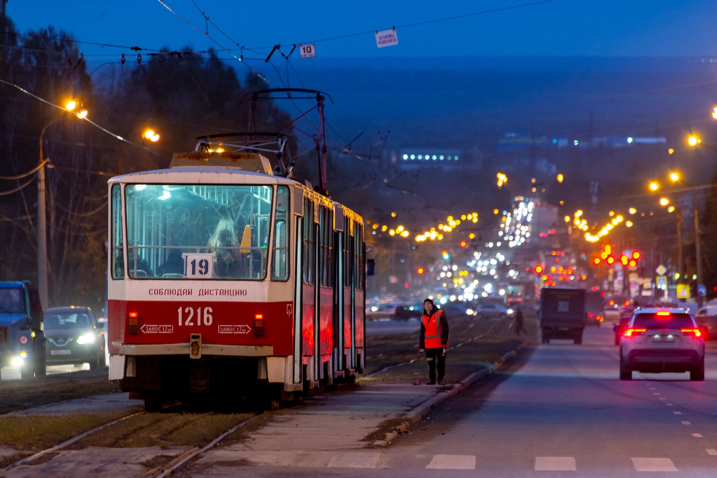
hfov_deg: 6.8
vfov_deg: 4.6
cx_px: 359
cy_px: 239
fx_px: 5995
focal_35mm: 301
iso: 1250
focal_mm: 300
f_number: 5.6
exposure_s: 1/25
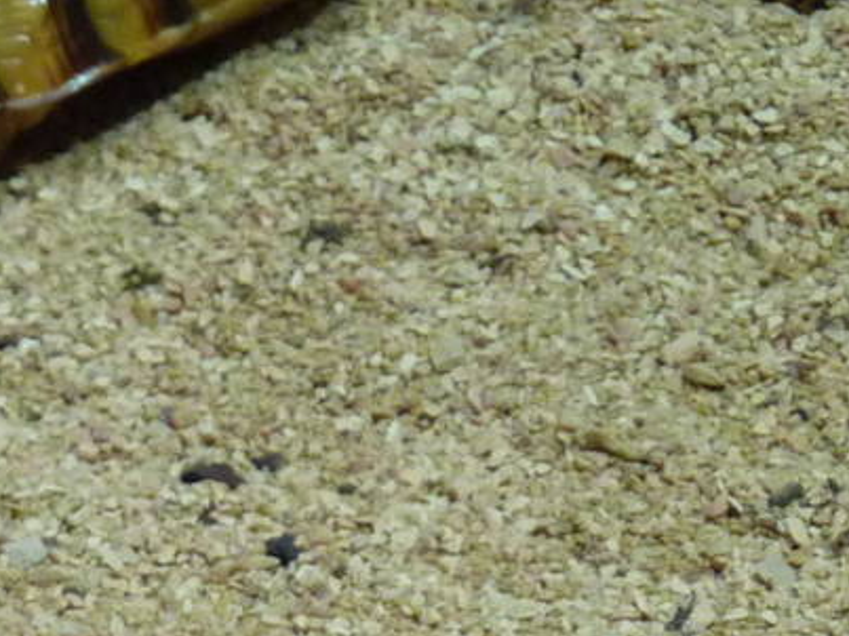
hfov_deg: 3.2
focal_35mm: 628
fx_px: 15398
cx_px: -213
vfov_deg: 2.4
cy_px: 1076
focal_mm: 25.9
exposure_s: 1/60
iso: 250
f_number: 4.5
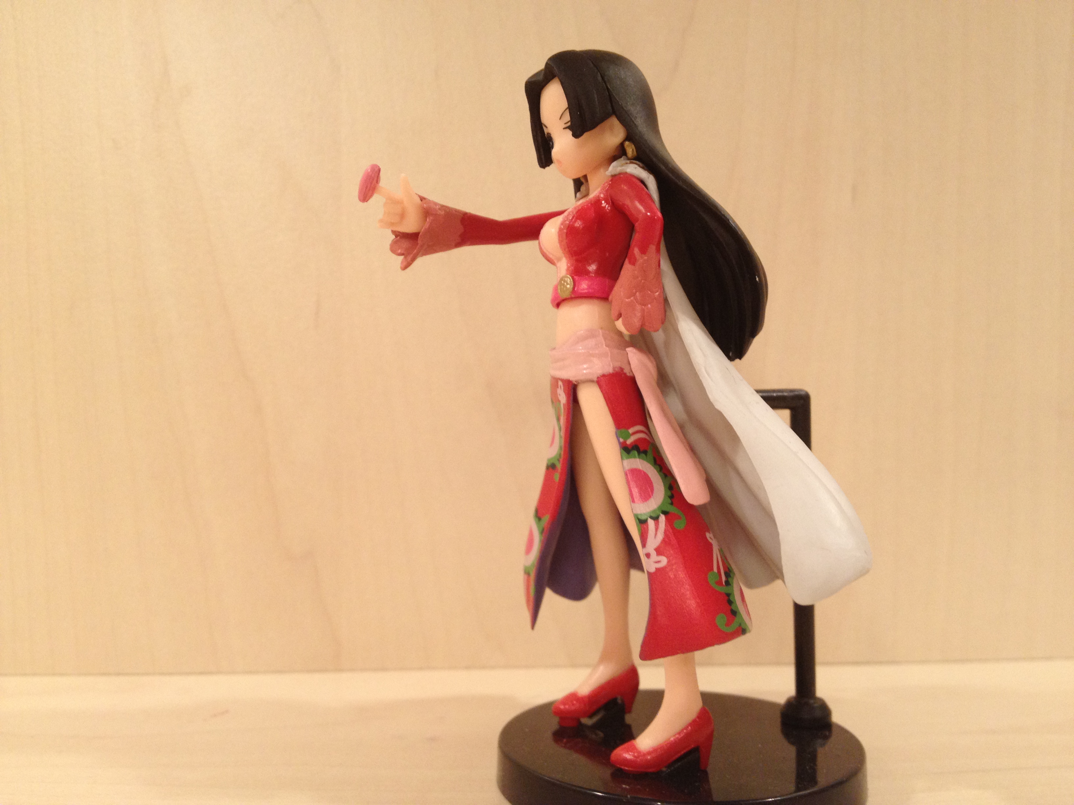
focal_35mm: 35
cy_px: 402
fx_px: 1086
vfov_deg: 40.7
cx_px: 537
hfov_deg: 52.6
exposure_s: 1/20
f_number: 2.4
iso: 160
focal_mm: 4.28
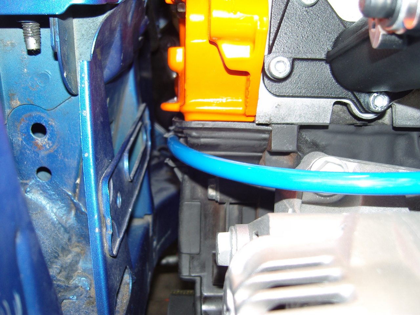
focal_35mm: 34
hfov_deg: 54.0
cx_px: 210
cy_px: 158
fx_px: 413
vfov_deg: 41.8
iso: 100
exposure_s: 1/40
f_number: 2.8
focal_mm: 7.3
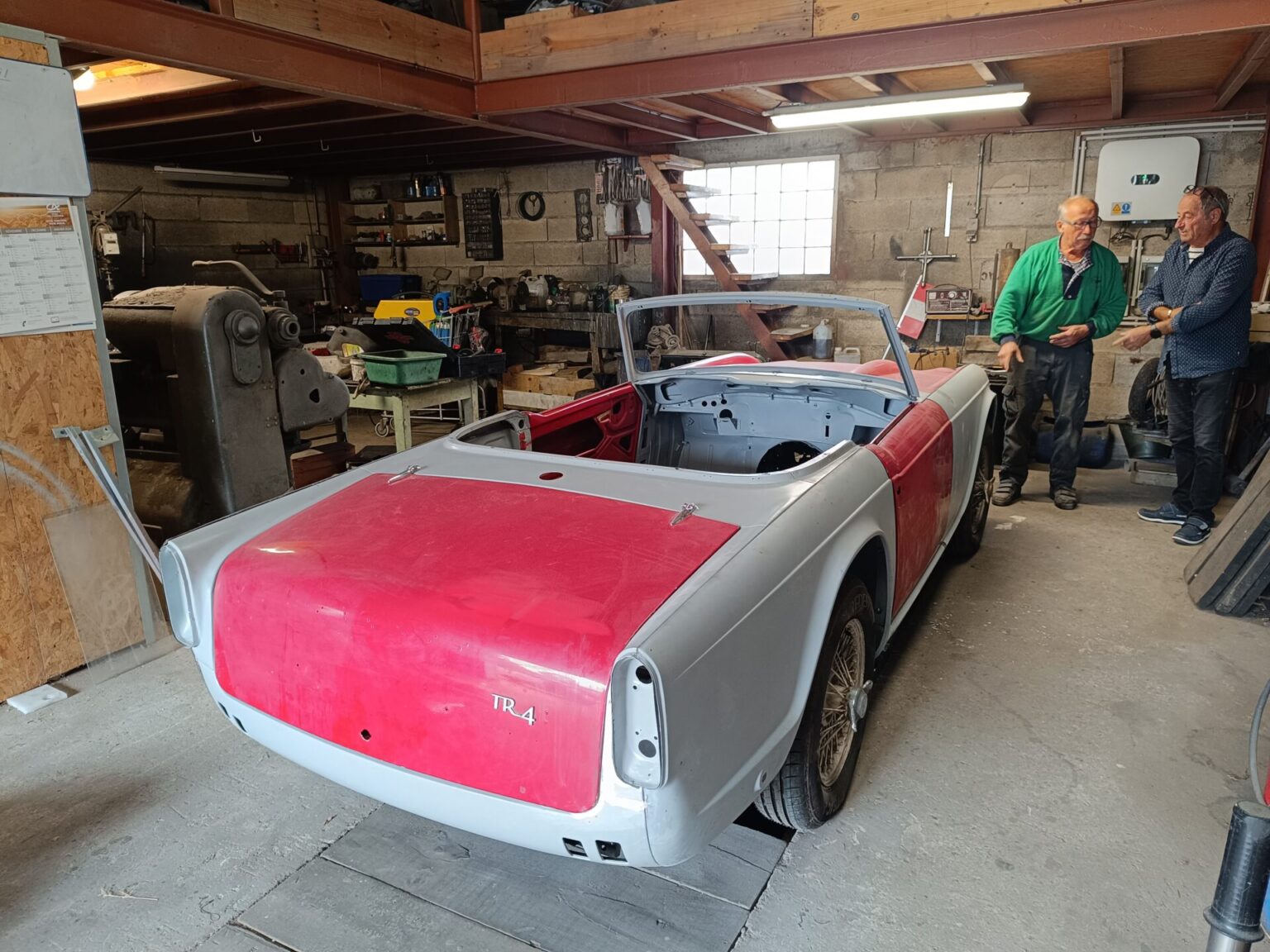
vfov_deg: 56.8
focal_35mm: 24
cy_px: 476
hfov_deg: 71.6
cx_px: 635
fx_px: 881
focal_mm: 5.59
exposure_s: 1/50.1
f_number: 1.88
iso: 345
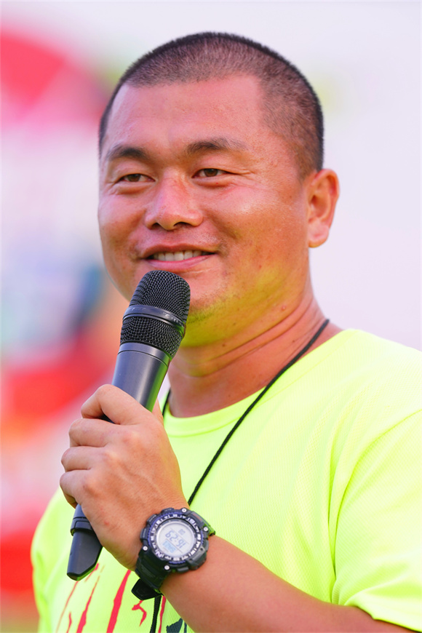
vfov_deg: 10.3
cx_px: 211
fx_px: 3516
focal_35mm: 200
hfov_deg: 6.9
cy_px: 316
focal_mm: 200
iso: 250
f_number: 4
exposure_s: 1/400
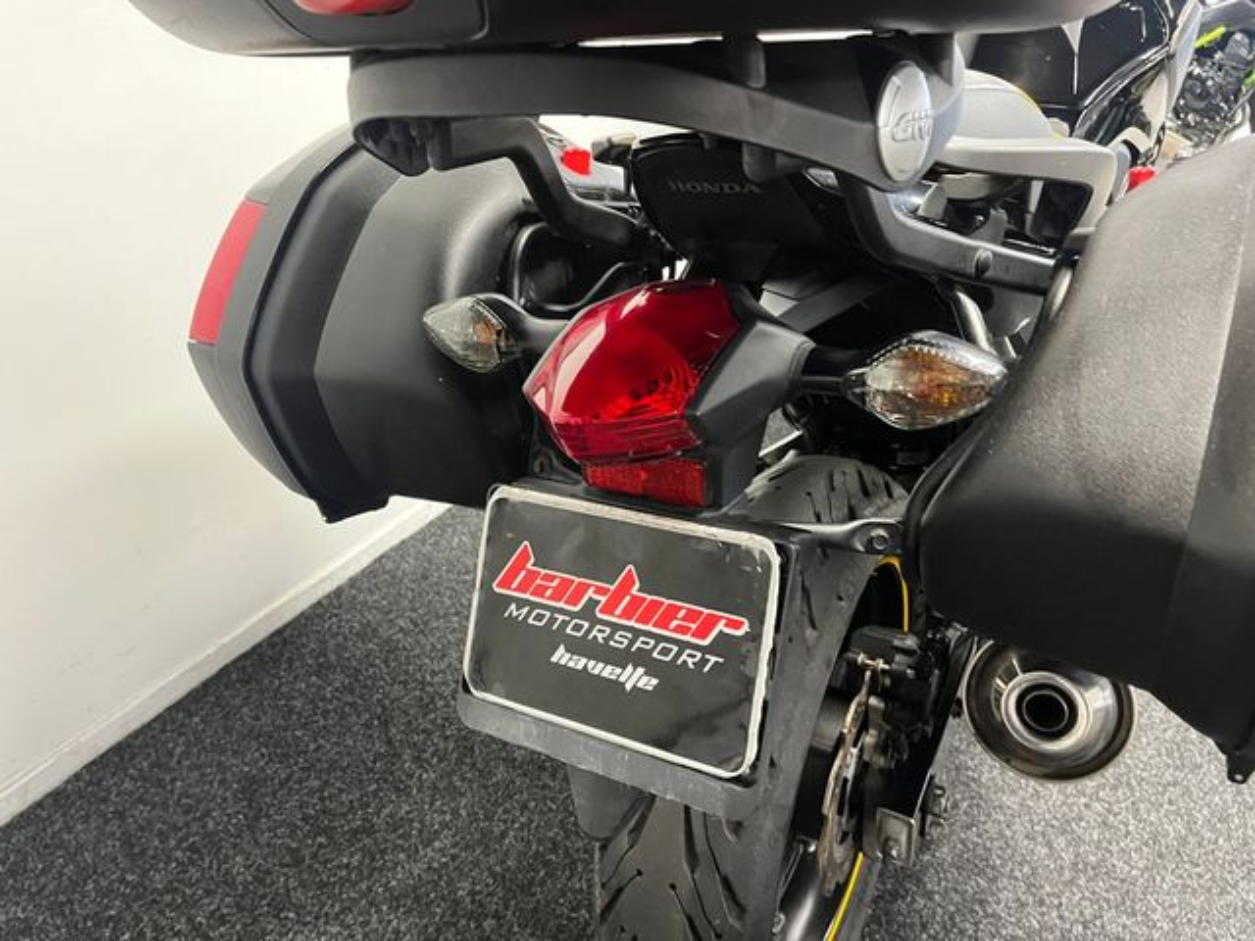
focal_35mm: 26
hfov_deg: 67.3
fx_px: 943
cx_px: 628
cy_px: 470
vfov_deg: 53.1
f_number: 1.6
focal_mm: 5.1
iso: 500
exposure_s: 1/25
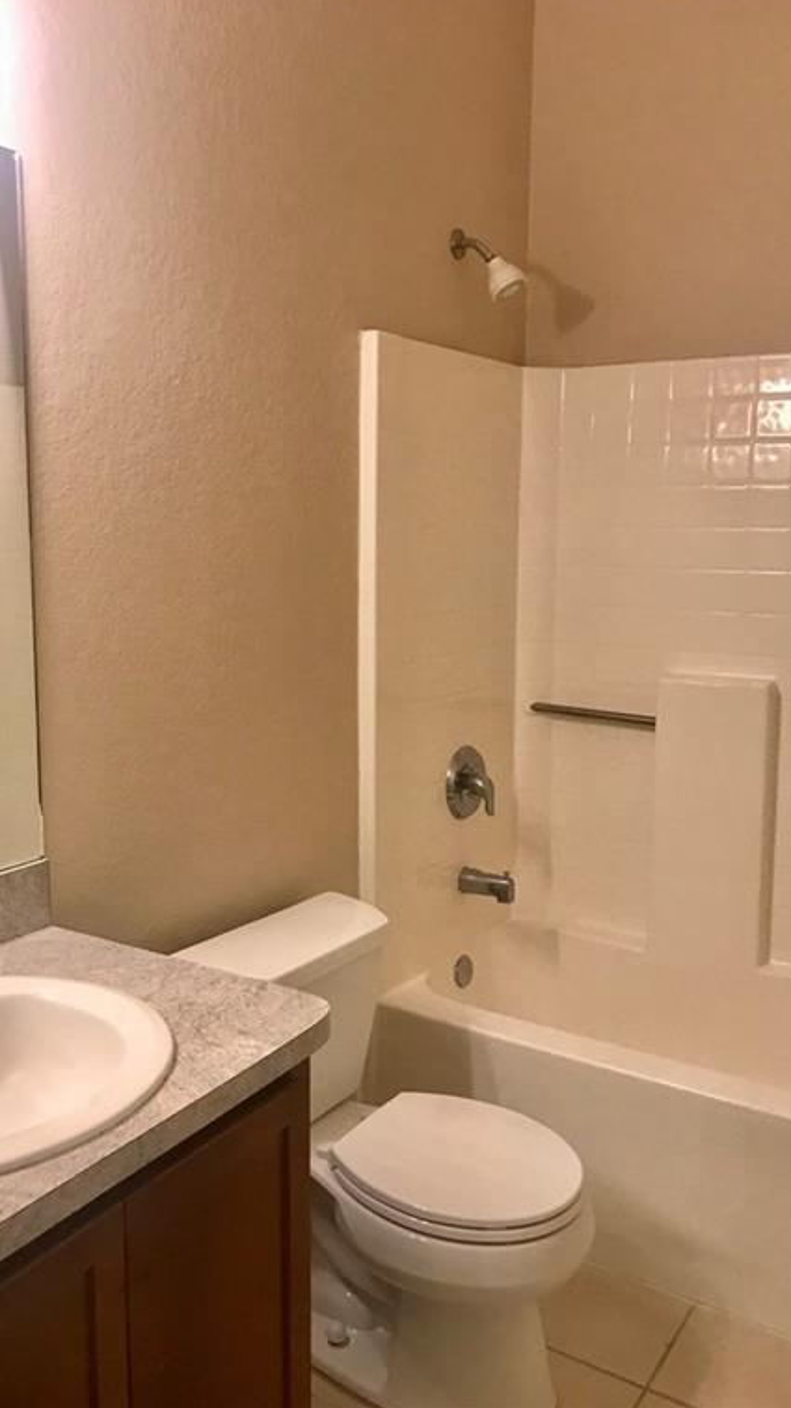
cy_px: 697
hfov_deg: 37.8
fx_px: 1156
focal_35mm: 31
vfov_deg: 62.6
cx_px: 387
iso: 40
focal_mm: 3.99
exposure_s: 1/30
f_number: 1.8
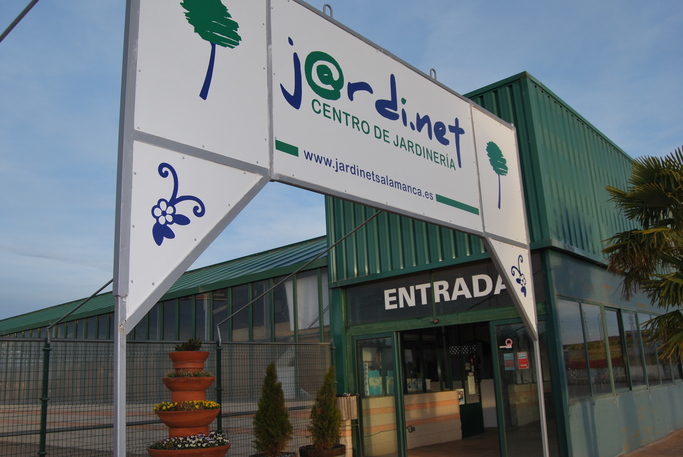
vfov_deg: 43.7
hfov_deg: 61.9
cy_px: 228
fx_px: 570
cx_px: 342
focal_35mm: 30
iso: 100
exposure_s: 1/125
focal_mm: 20
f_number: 5.6
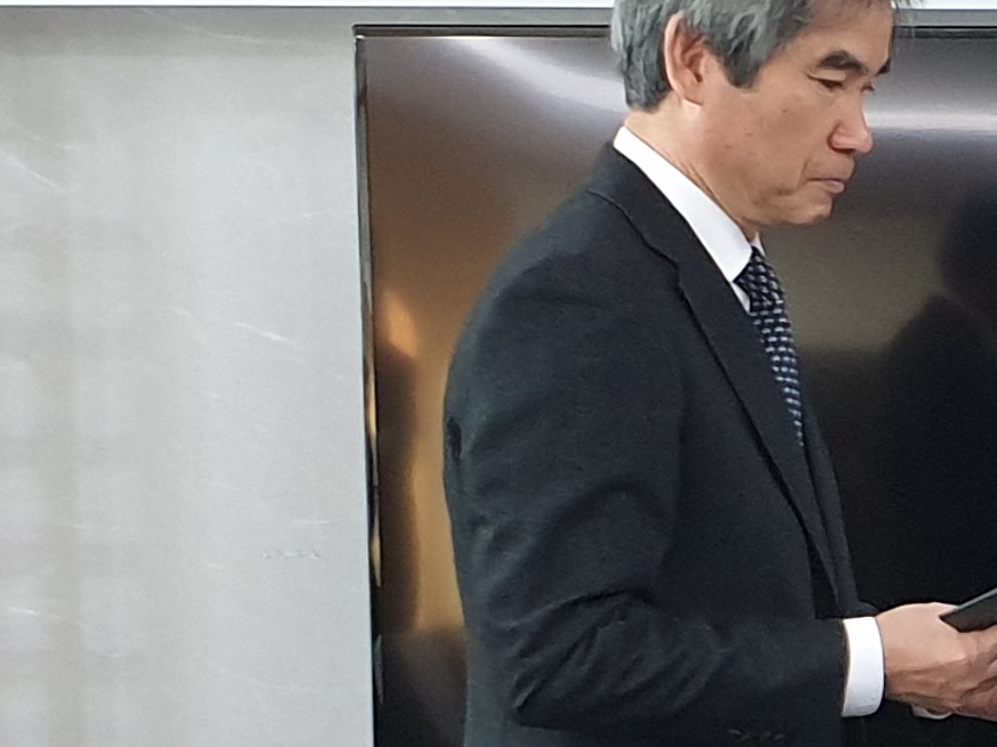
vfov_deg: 12.2
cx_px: 1332
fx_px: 3455
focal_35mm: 120
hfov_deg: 15.5
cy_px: 754
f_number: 2.4
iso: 320
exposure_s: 1/40
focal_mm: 4.3
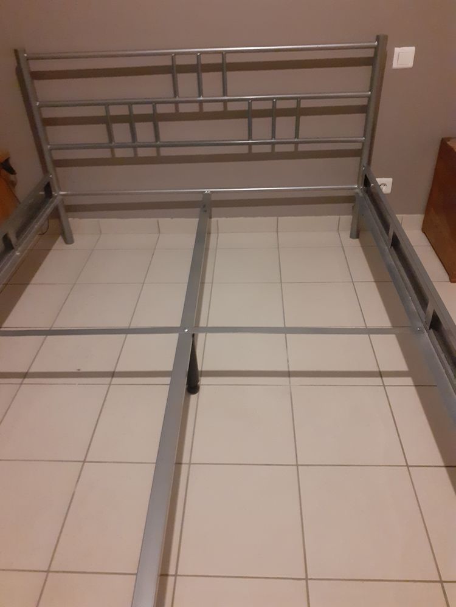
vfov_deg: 65.3
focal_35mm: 27
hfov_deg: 51.4
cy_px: 304
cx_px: 228
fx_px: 474
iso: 500
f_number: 1.9
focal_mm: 3.6
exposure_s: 1/25
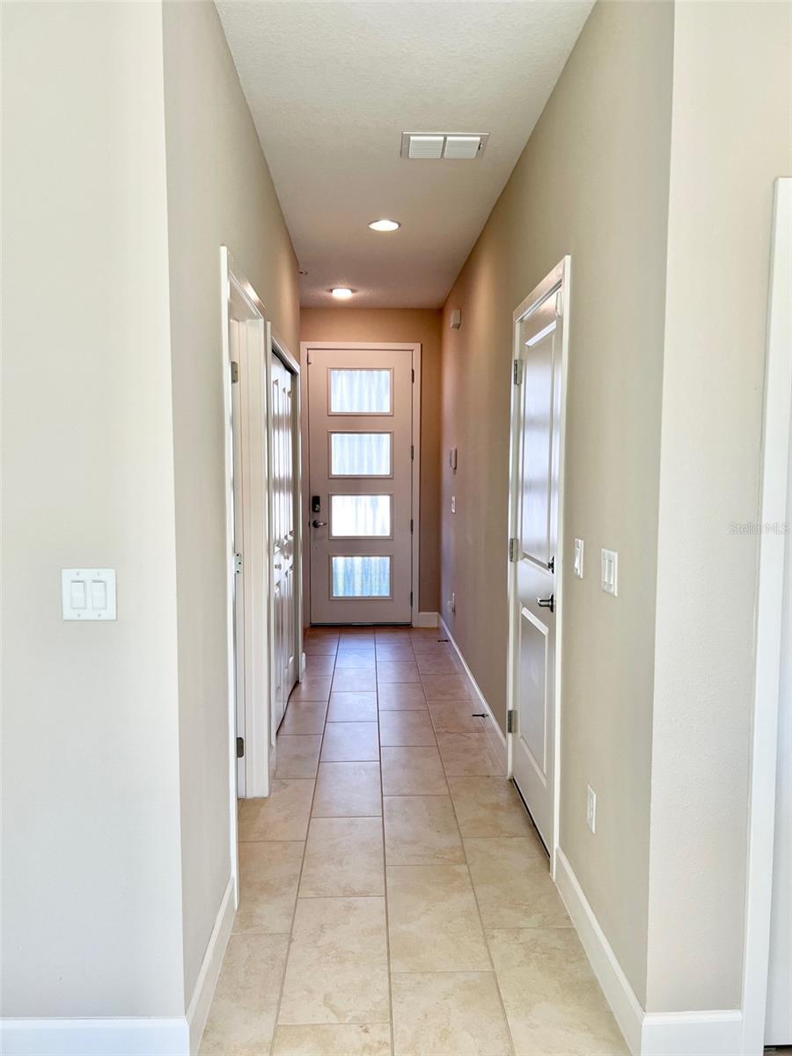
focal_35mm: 26
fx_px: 793
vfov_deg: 67.3
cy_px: 528
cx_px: 396
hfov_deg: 53.1
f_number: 1.5
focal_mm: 5.7
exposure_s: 1/256
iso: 50
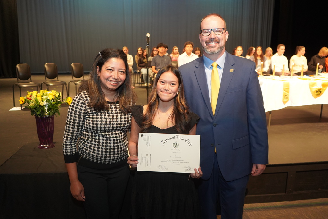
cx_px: 164
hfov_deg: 61.9
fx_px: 273
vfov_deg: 43.6
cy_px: 110
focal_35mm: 30
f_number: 4
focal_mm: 30
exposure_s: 1/160
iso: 3200
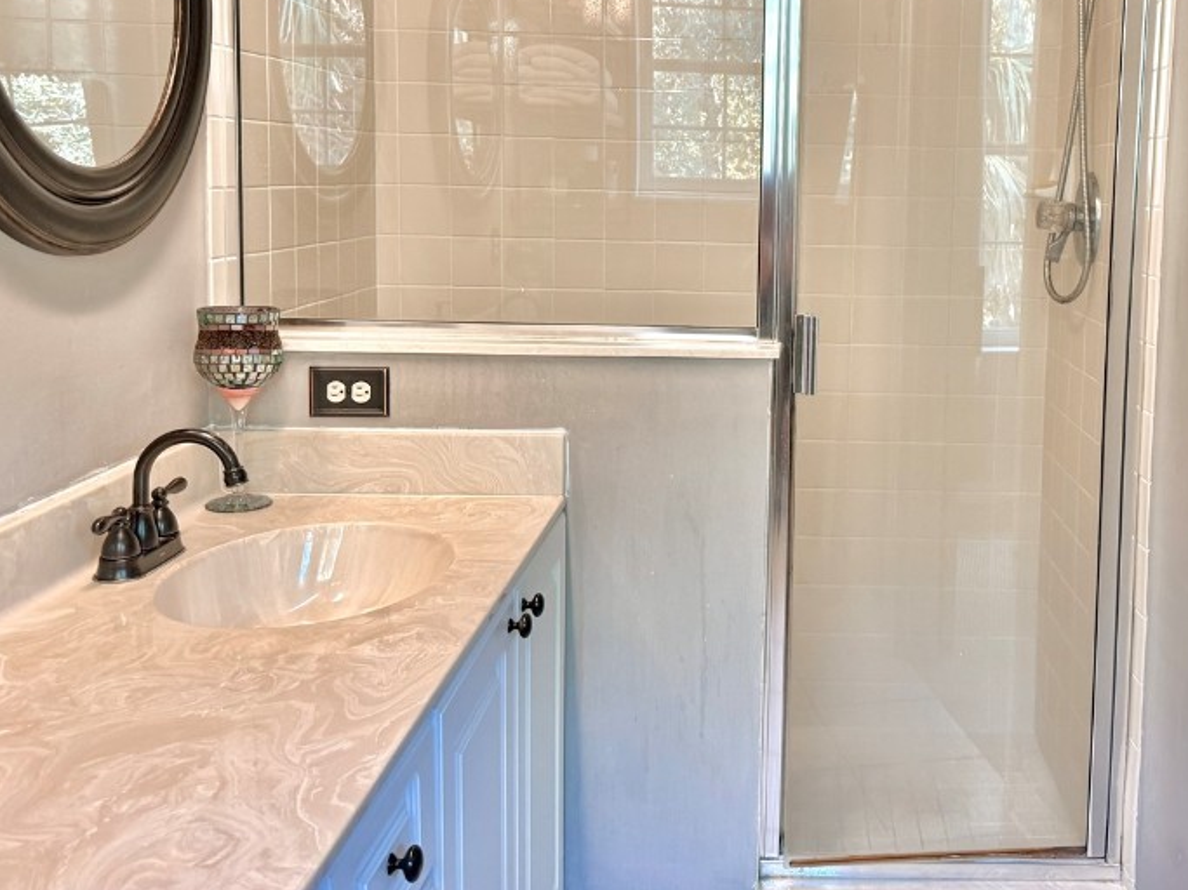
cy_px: 280
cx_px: 793
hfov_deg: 50.4
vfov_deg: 39.1
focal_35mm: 36
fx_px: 1235
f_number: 1.78
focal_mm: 6.76
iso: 200
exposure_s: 1/60
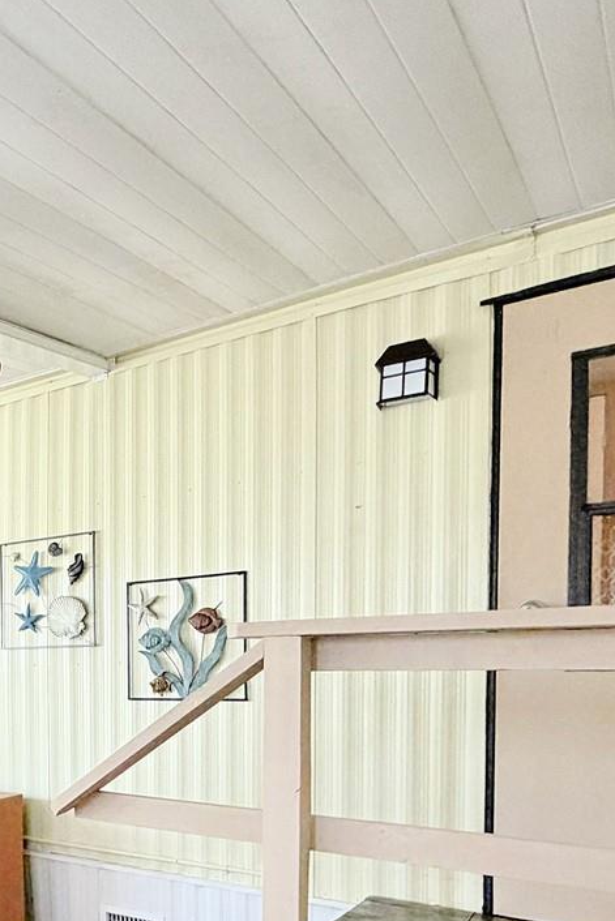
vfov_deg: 54.5
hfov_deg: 33.6
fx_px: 845
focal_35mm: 33
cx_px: -94
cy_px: 693
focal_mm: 2.22
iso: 250
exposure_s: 1/121
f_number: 2.2
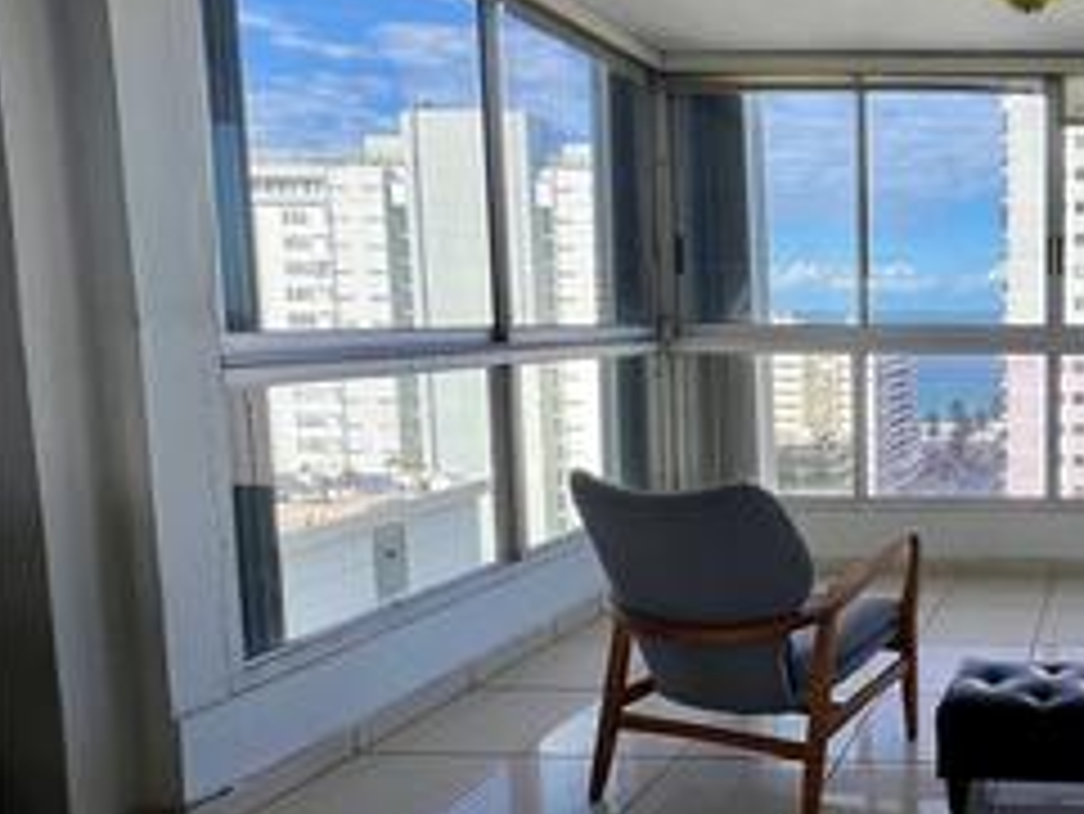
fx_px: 846
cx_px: 1106
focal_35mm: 27
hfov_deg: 51.1
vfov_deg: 51.4
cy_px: 398
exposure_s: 1/435
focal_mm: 1.57
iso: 32
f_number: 1.8
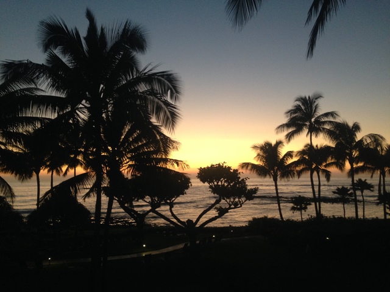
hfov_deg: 55.4
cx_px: 195
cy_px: 146
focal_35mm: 33
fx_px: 372
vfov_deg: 42.9
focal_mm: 4.12
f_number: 2.4
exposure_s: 1/20
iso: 200
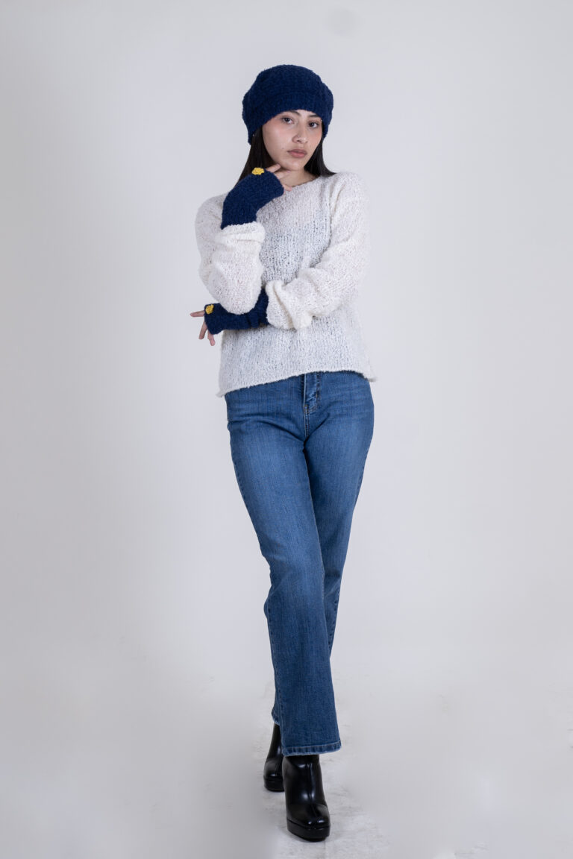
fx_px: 1241
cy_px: 430
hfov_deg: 26.0
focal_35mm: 52
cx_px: 286
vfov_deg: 38.2
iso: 160
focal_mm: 35
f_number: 4
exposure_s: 1/125
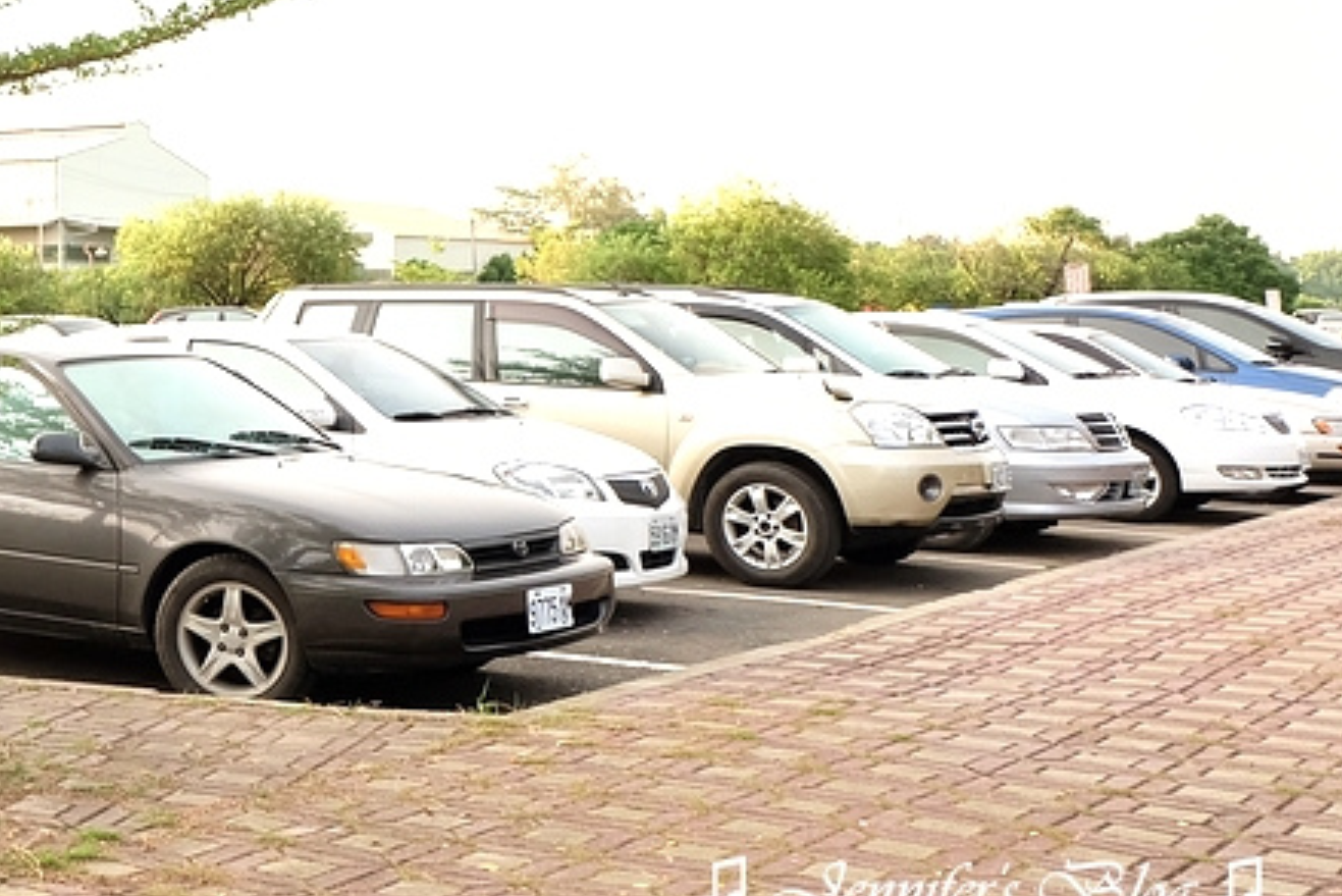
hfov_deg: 31.2
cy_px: -2
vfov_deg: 23.2
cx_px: -180
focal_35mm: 56
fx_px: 2088
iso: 400
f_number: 3.5
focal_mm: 16
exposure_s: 1/125
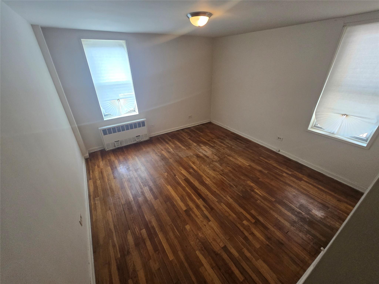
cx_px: 190
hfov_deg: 106.2
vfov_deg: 89.9
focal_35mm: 13
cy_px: 142
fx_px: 142
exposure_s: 1/60
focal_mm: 2.2
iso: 250
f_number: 2.2
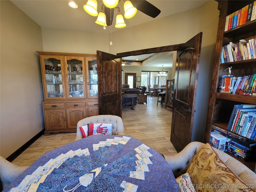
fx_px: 96
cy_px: 96
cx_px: 128
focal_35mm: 13
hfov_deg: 106.2
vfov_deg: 89.9
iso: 200
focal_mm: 2.2
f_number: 2.2
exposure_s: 1/60
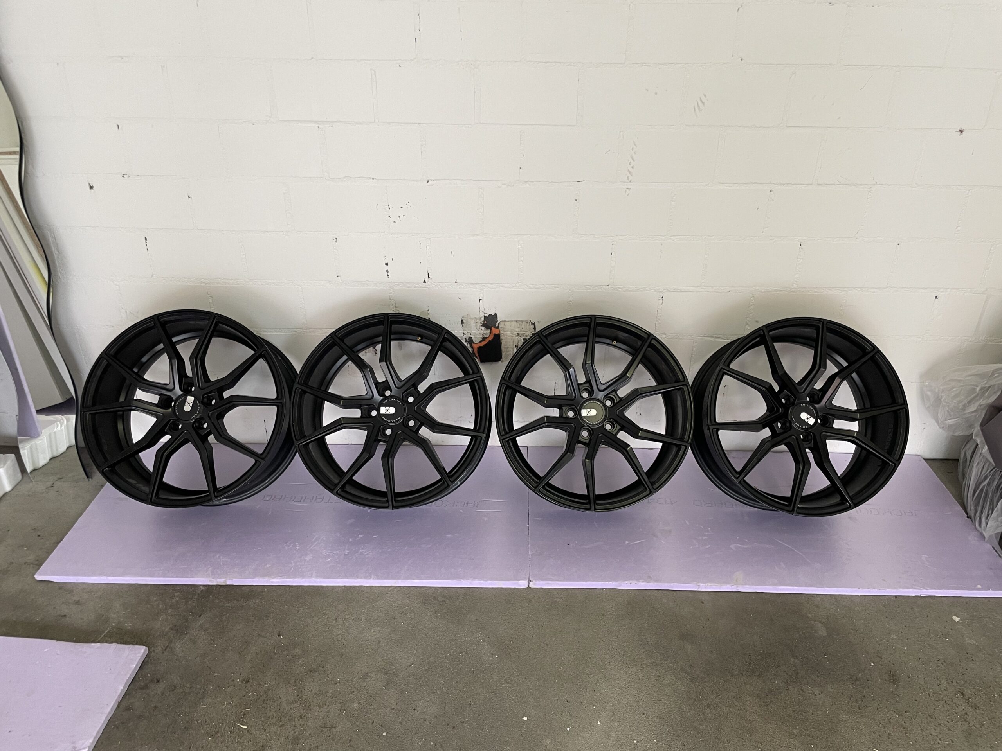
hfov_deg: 67.3
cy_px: 376
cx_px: 501
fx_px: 753
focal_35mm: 26
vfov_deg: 53.1
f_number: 1.6
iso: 125
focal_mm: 4.2
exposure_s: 1/90
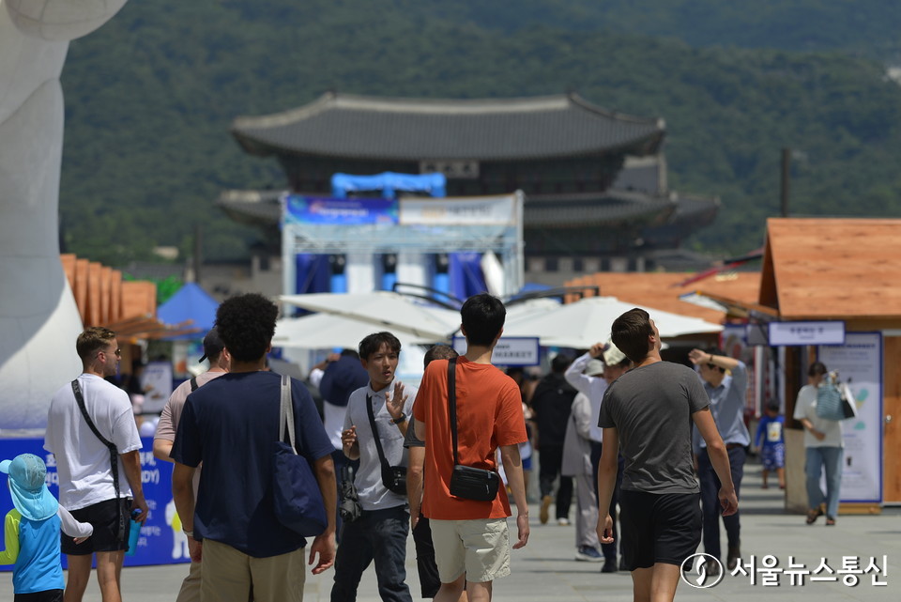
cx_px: 450
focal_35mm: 200
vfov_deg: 6.9
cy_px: 301
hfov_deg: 10.3
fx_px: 5008
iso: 125
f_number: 5.6
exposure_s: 1/1600
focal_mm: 200
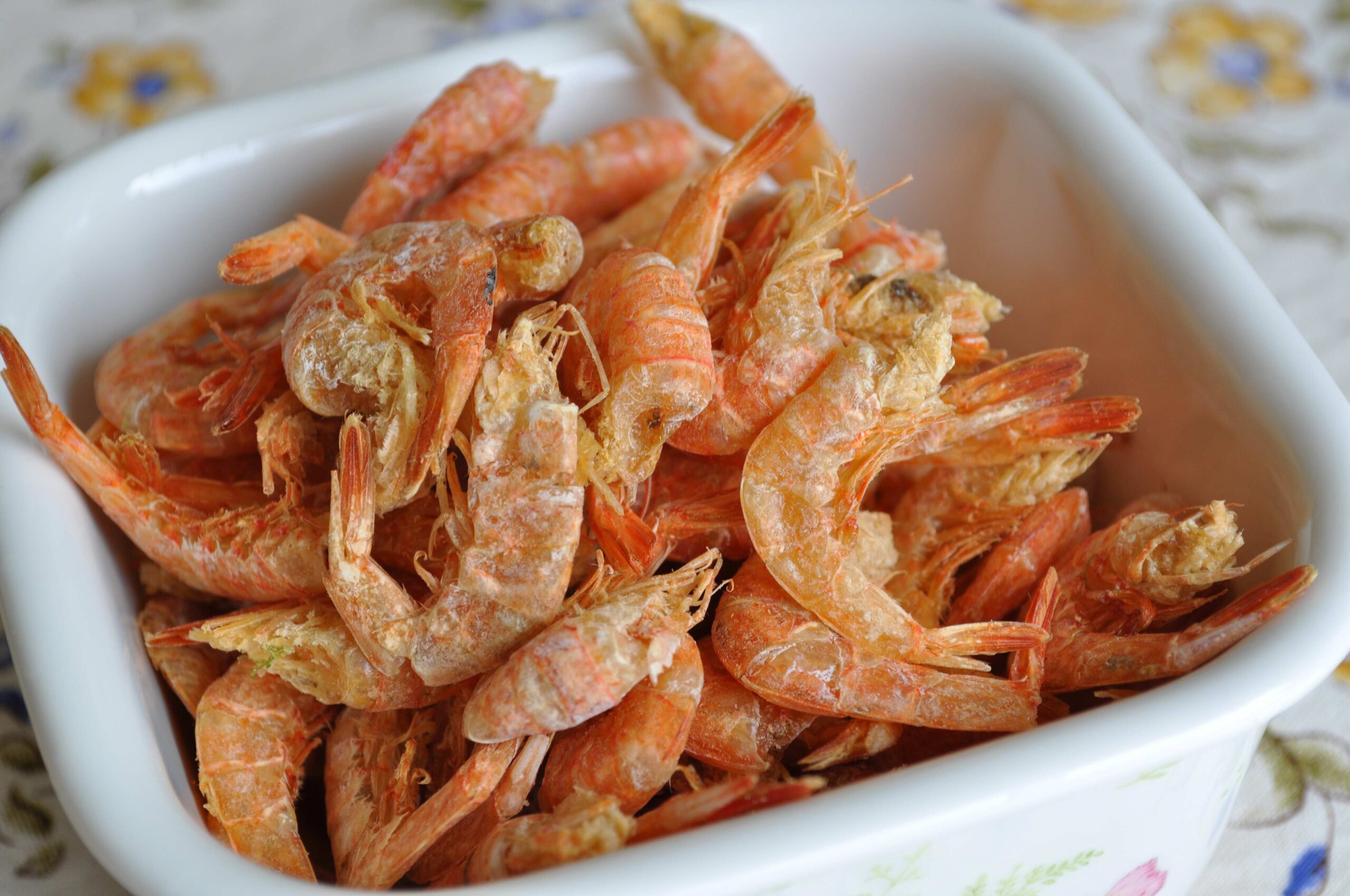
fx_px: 3090
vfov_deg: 16.5
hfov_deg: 24.6
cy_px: 448
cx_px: 675
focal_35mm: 82
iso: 220
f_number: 8
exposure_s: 1/60
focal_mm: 55
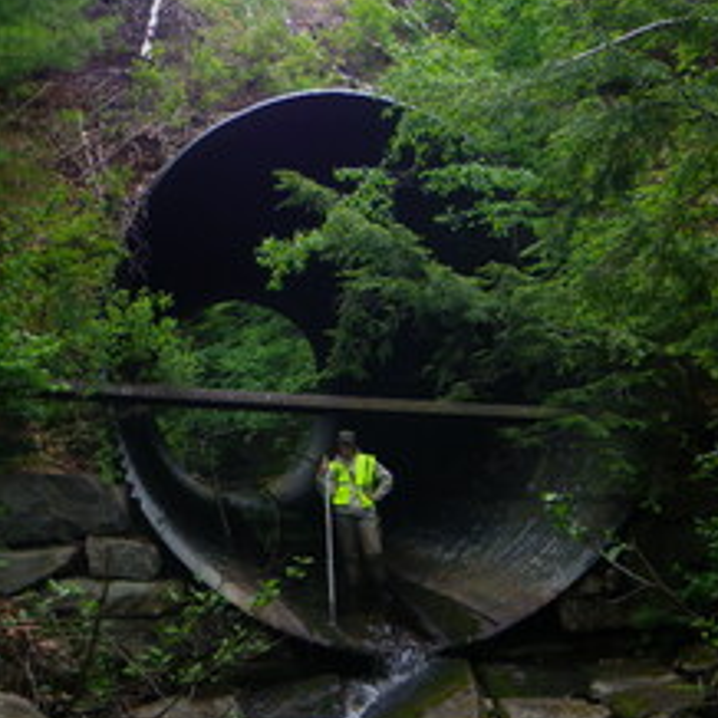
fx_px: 1596
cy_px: 415
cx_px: 336
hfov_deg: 25.4
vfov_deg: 25.3
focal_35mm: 68
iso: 64
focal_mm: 7.5
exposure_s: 1/125
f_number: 4.2
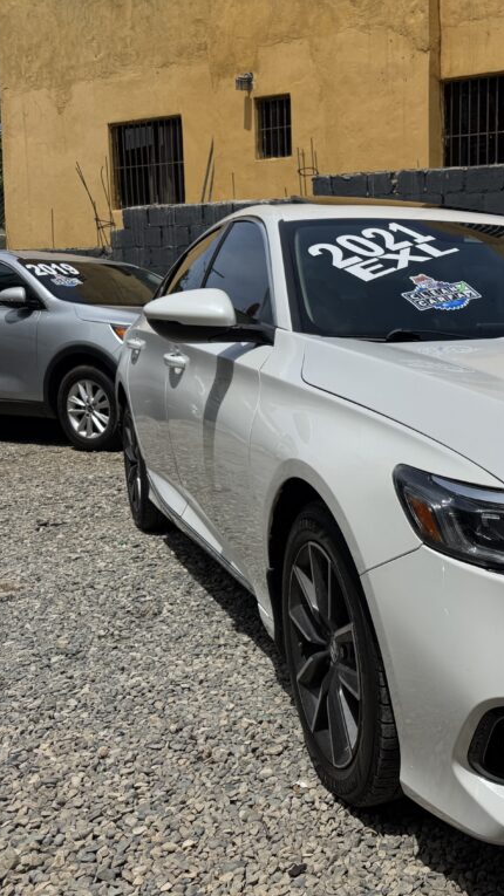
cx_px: 581
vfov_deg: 56.6
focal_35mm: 35
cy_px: 447
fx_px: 832
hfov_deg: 29.6
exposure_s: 1/12346
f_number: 1.78
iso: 80
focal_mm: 6.76
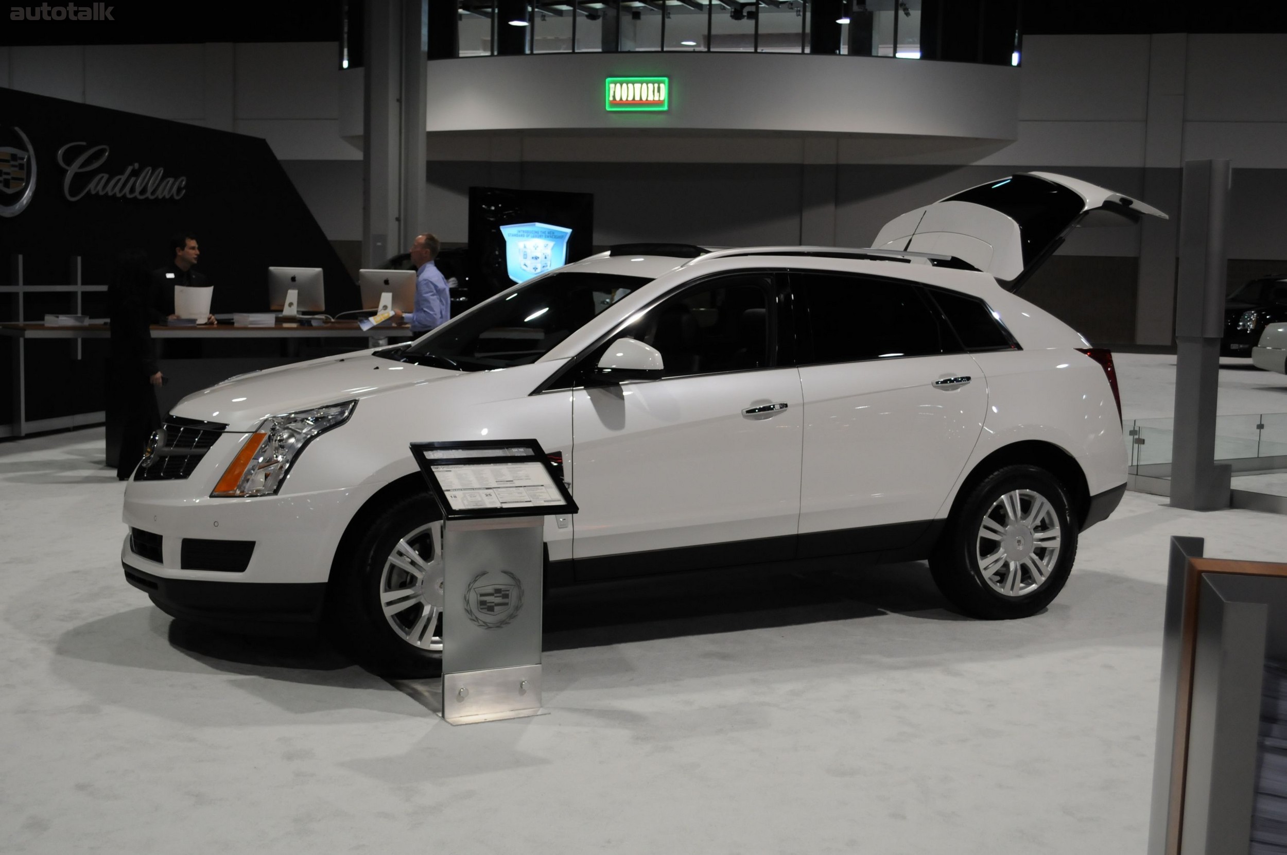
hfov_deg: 45.0
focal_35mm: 44
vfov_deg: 30.8
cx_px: 644
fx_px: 1553
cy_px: 428
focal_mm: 29
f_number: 4.8
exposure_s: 1/100
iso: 800
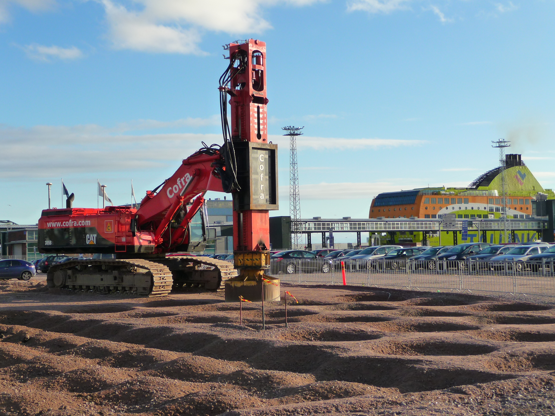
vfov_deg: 26.1
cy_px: 208
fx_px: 898
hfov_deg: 34.4
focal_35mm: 56
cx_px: 277
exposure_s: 1/640
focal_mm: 9.3
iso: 160
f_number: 4.3
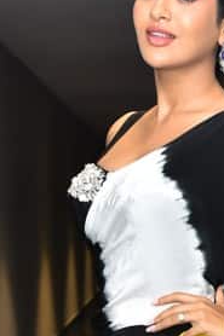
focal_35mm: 166
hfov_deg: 8.2
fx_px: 1551
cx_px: 251
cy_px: 453
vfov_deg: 12.0
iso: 1600
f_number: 4.5
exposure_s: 1/125
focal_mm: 48
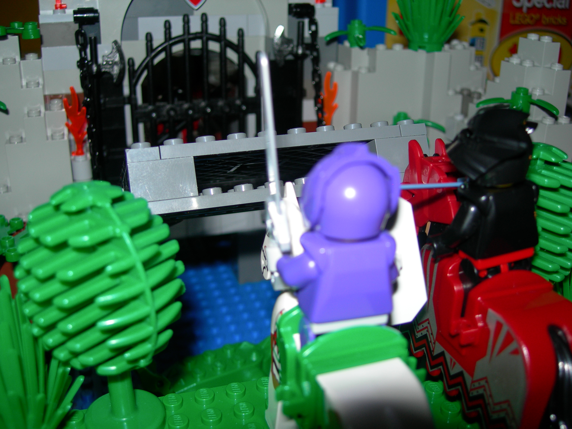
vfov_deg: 37.7
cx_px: 286
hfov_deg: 49.0
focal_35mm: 38
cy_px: 214
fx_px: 628
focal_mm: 7.8
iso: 50
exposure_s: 1/60.1
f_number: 2.8
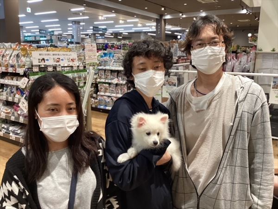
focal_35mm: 31
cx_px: 139
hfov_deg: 58.4
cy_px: 104
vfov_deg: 45.4
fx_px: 249
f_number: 2.4
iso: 64
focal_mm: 3.3
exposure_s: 1/50
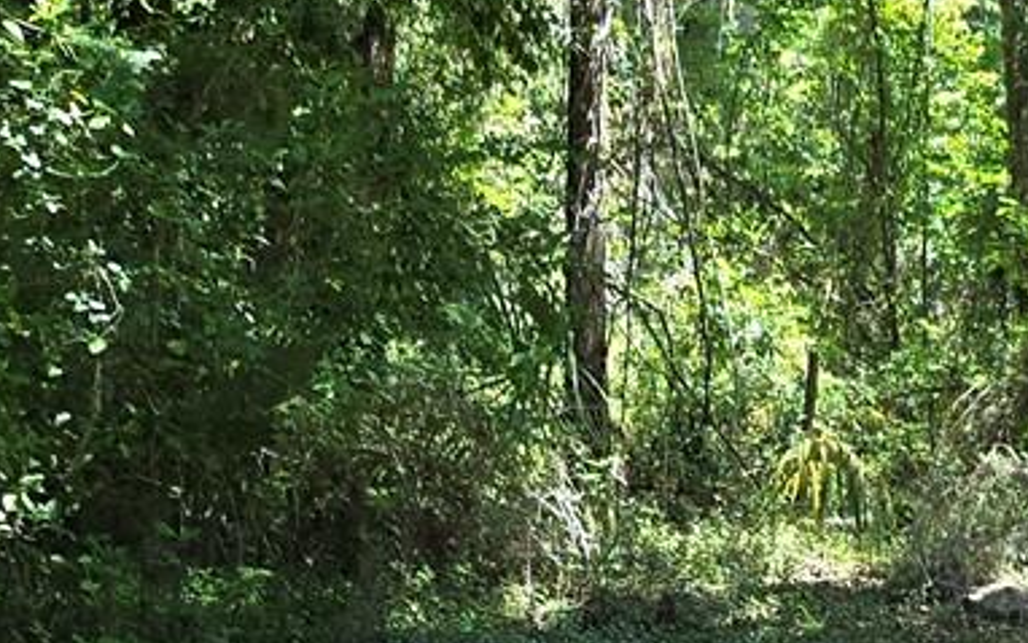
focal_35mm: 102
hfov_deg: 20.3
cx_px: 719
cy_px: 971
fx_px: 2859
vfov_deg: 12.2
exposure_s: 1/120
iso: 20
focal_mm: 6.3
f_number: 1.7
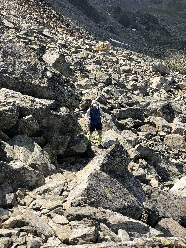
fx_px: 373
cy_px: 124
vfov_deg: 36.8
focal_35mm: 52
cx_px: 93
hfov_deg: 28.0
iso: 16
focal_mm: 6
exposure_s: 1/1021
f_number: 2.4
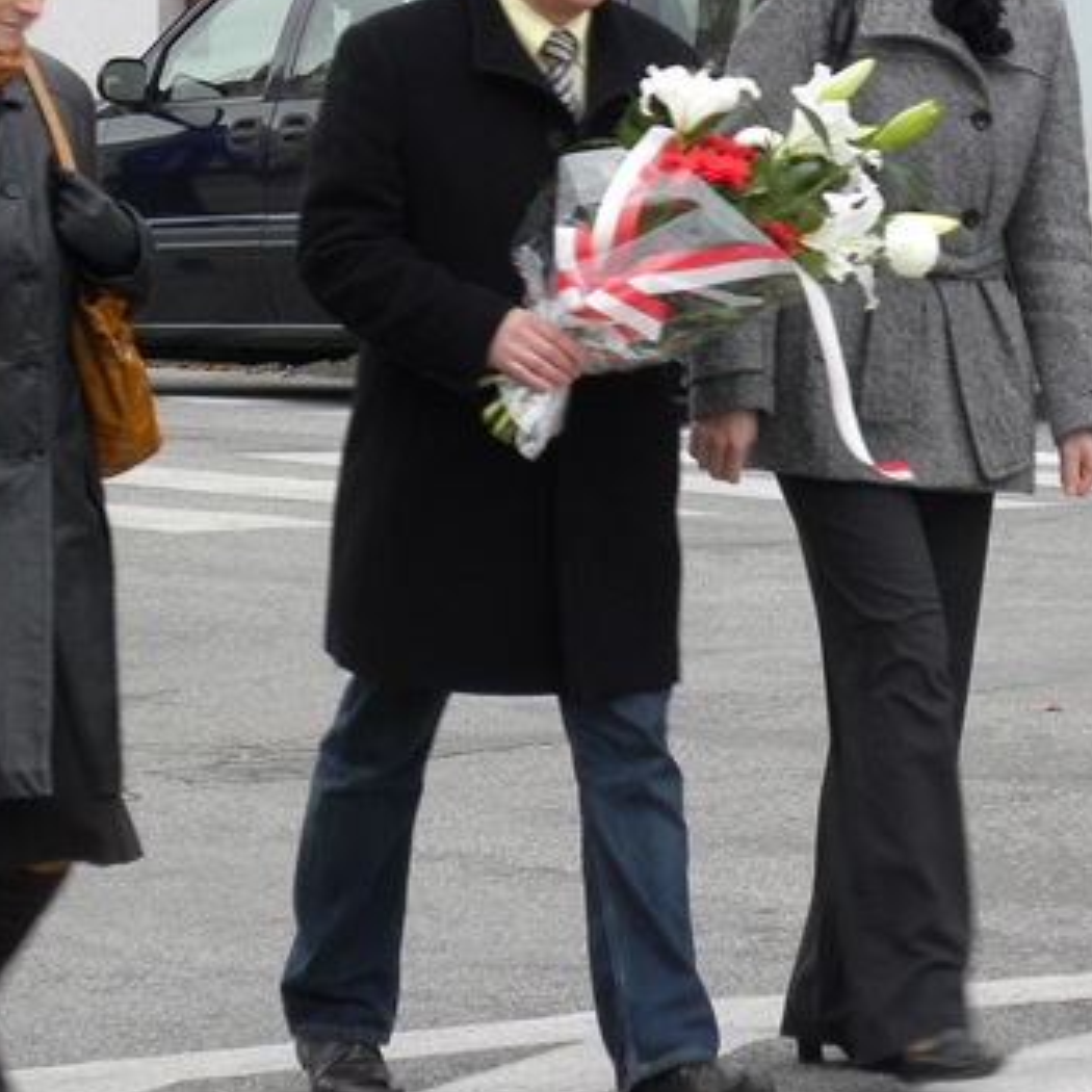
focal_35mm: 254
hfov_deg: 6.9
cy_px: 276
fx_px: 9065
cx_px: 677
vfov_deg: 6.9
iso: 76
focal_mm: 23
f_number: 4.5
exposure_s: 1/78.5
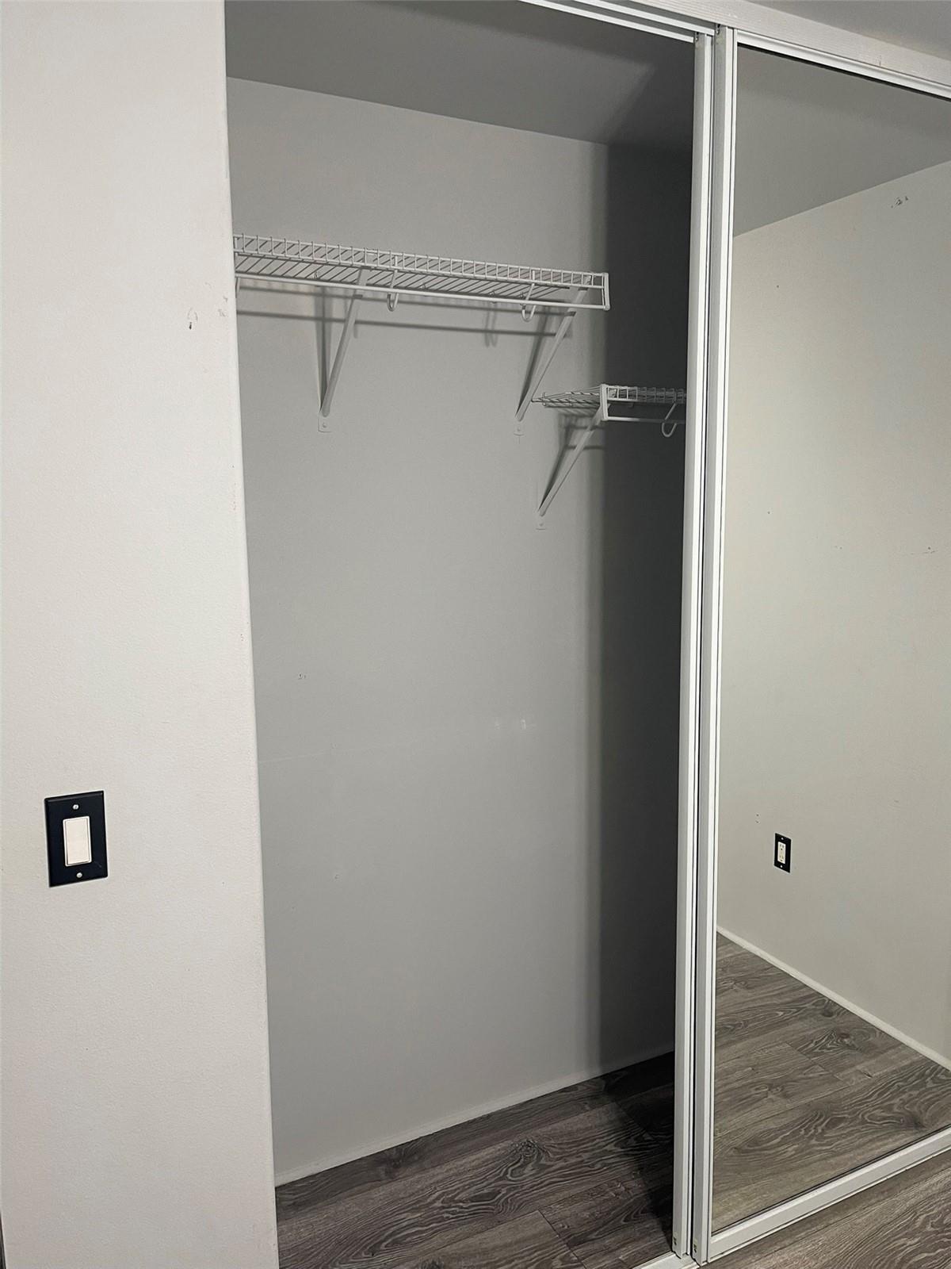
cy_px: 634
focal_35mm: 25
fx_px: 916
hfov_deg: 54.9
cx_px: 476
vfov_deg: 69.4
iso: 125
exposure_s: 1/60
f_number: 1.6
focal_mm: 5.1
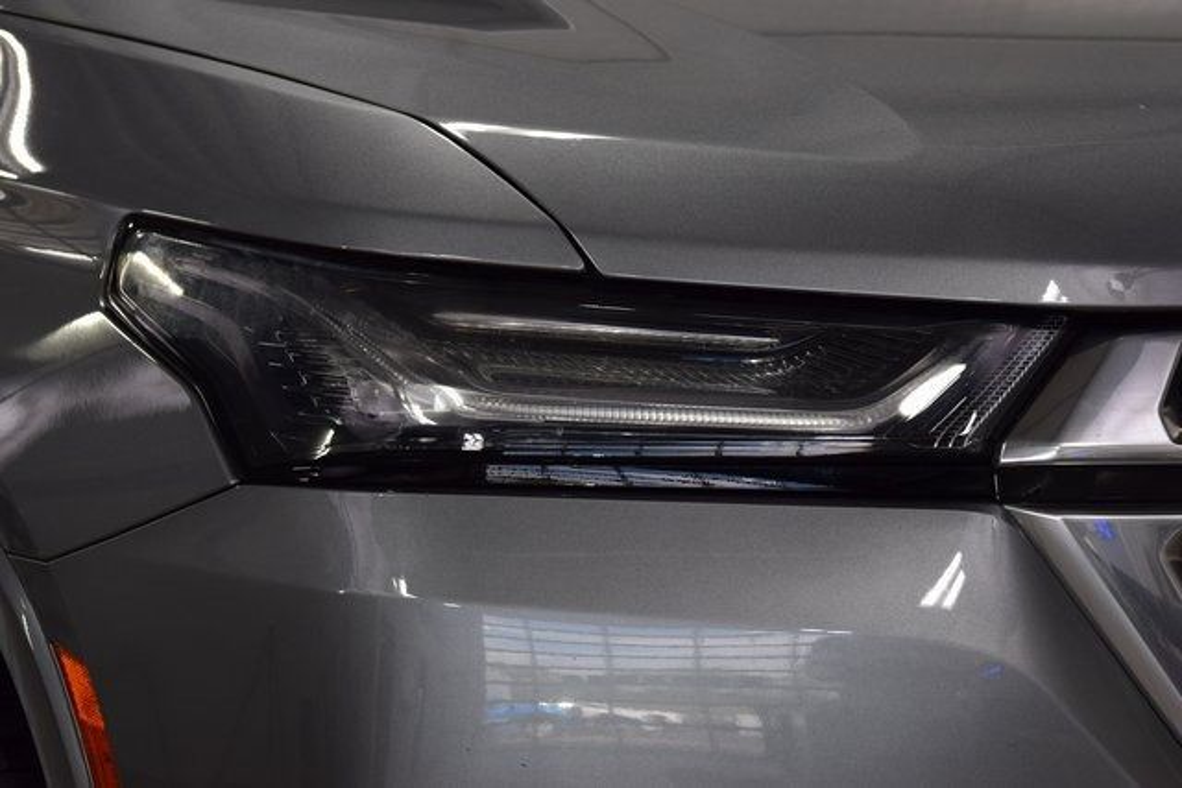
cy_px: 394
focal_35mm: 105
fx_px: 3448
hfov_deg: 19.5
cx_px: 591
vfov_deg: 13.0
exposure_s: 1/40
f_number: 7.1
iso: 400
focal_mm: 70
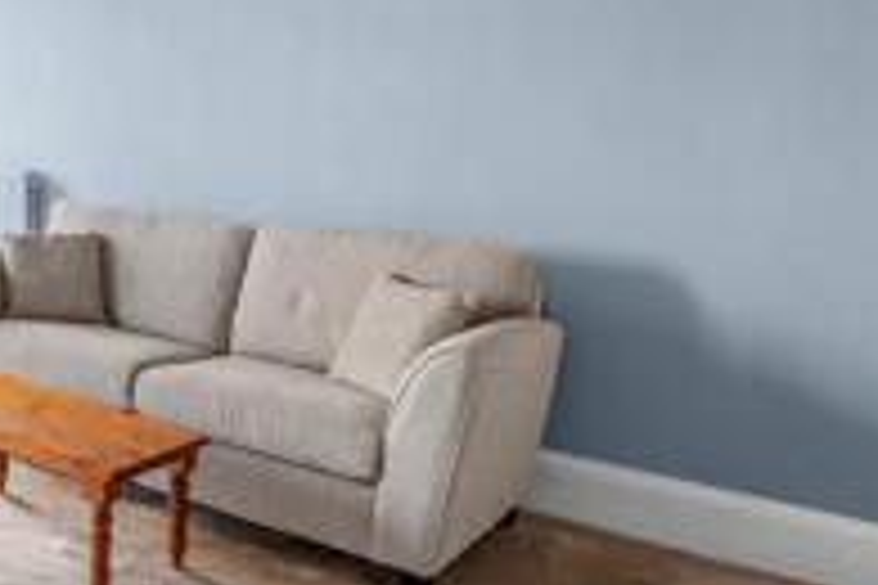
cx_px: -86
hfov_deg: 40.2
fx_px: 951
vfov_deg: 32.8
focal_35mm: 39
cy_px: 79
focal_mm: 16
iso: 250
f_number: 9
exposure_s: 1/2.5
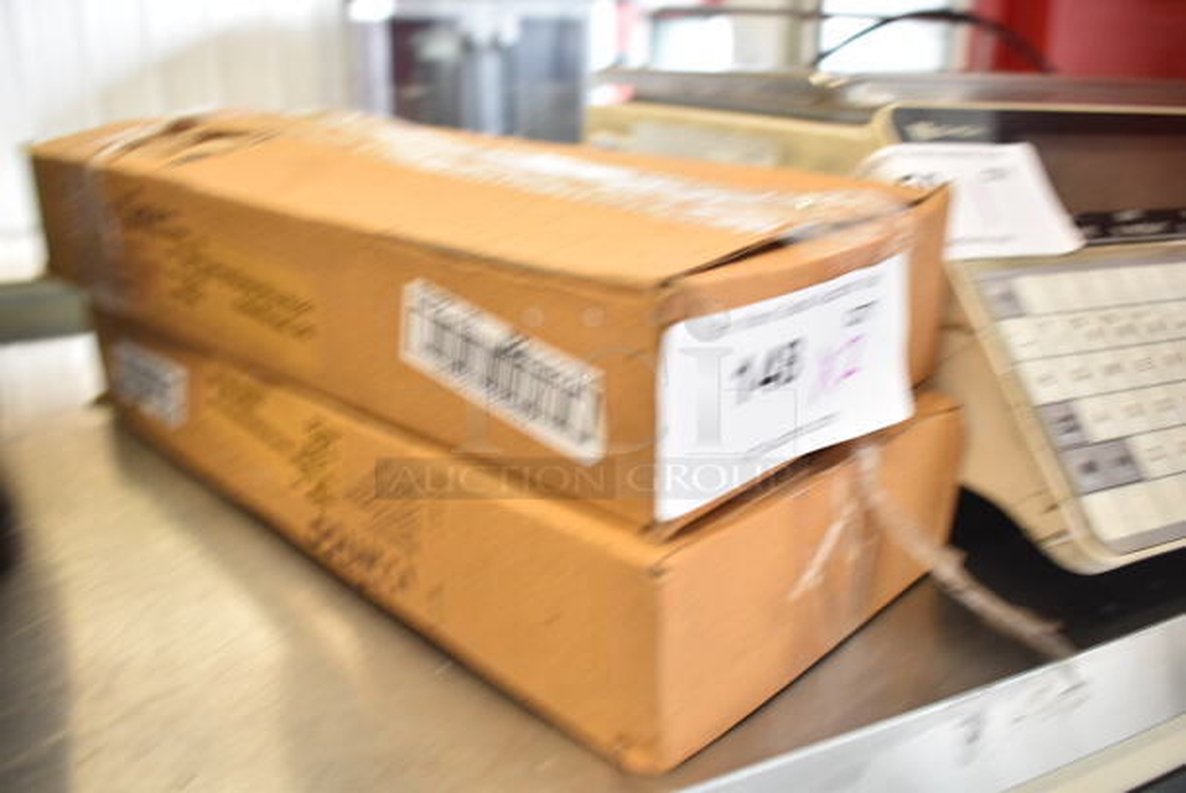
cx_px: 593
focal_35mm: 30
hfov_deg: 61.9
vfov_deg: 43.7
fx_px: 989
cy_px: 396
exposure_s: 1/30
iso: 560
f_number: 3.5
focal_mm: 20
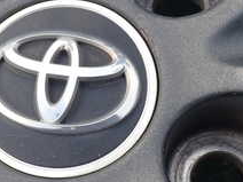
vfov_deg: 17.4
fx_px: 597
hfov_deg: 22.7
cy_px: 84
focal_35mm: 85
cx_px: 48
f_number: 3.2
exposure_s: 1/160
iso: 100
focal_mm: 5.4
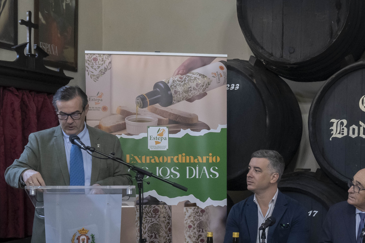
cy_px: 185
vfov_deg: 19.9
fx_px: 689
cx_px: 263
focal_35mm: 68
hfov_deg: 29.3
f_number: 4.2
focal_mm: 24
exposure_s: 1/60
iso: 3200
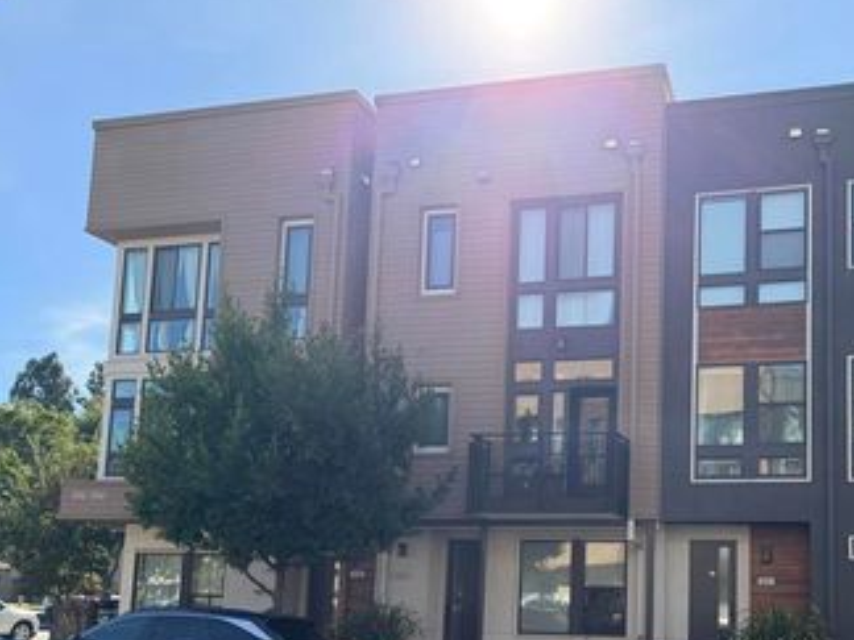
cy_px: 475
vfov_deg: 37.8
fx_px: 913
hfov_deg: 48.7
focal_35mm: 37
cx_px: 614
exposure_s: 1/2801
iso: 100
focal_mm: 6.76
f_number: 1.78
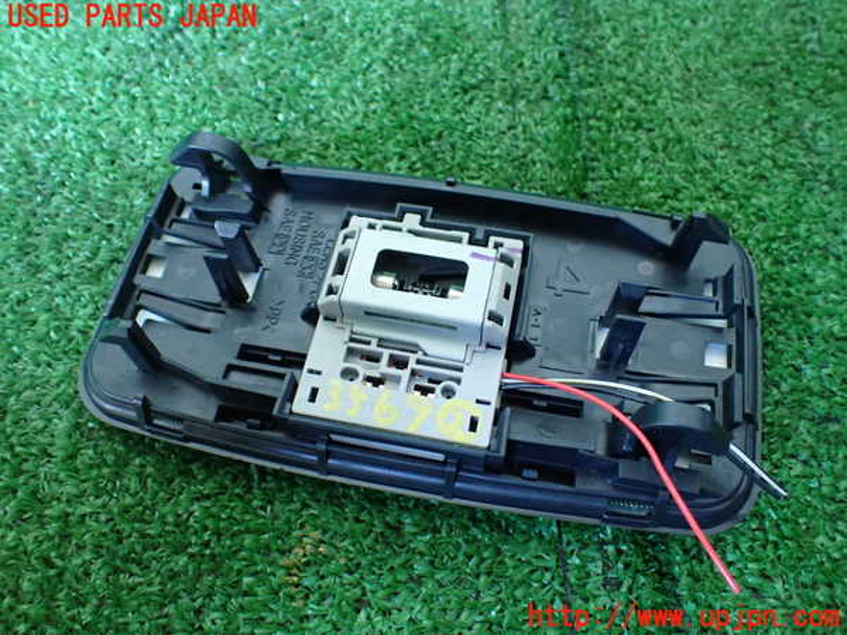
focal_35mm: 30
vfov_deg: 46.8
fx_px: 734
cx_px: 424
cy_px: 318
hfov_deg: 60.0
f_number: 2.3
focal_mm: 5.4
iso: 800
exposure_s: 1/30
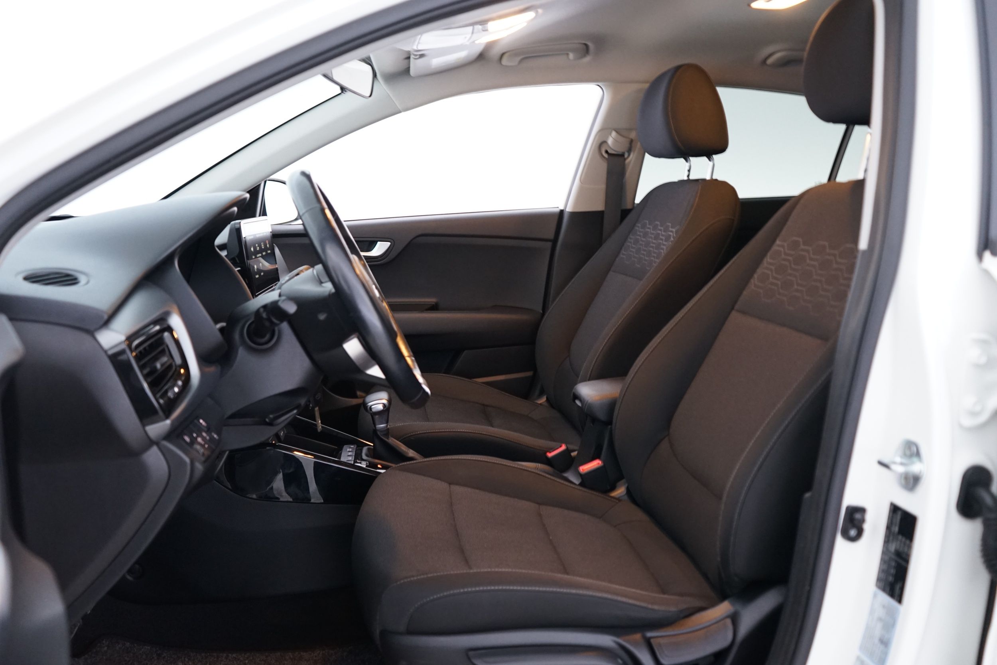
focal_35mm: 29
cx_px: 498
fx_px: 803
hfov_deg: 63.7
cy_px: 332
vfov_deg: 45.0
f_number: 4
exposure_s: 1/20
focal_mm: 29
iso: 2000
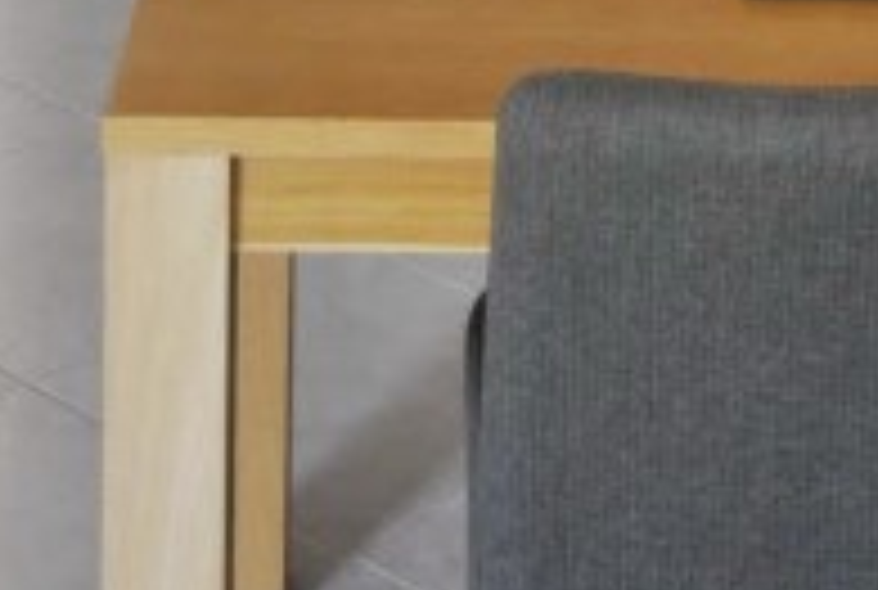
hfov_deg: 13.6
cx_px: 696
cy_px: -1112
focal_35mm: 150
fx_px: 3665
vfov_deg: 8.0
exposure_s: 1/60
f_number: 4.2
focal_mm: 17
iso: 200
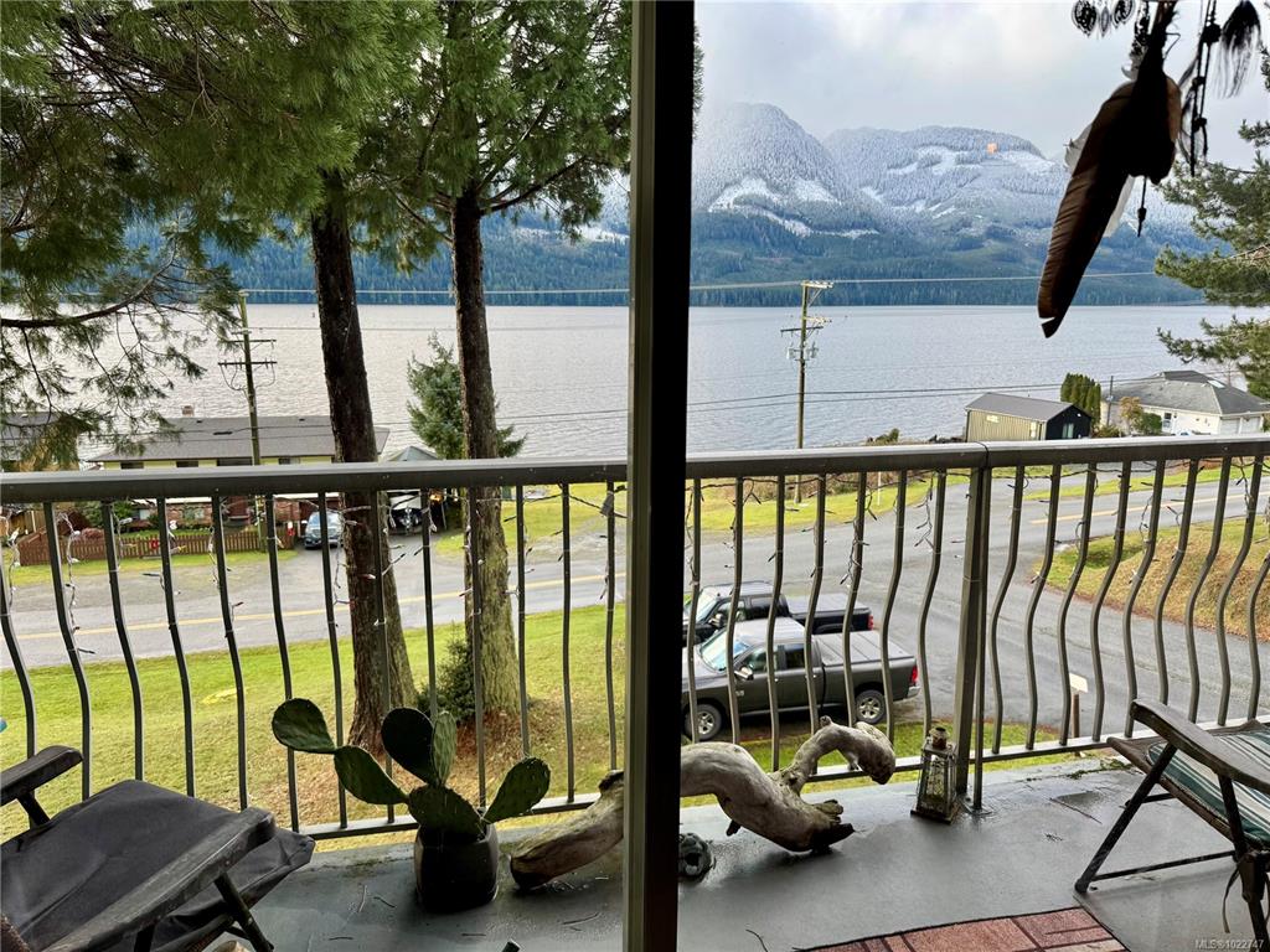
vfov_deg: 56.8
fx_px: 881
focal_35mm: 24
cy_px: 476
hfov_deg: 71.6
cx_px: 635
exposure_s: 1/477
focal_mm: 6.76
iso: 80
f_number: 1.78
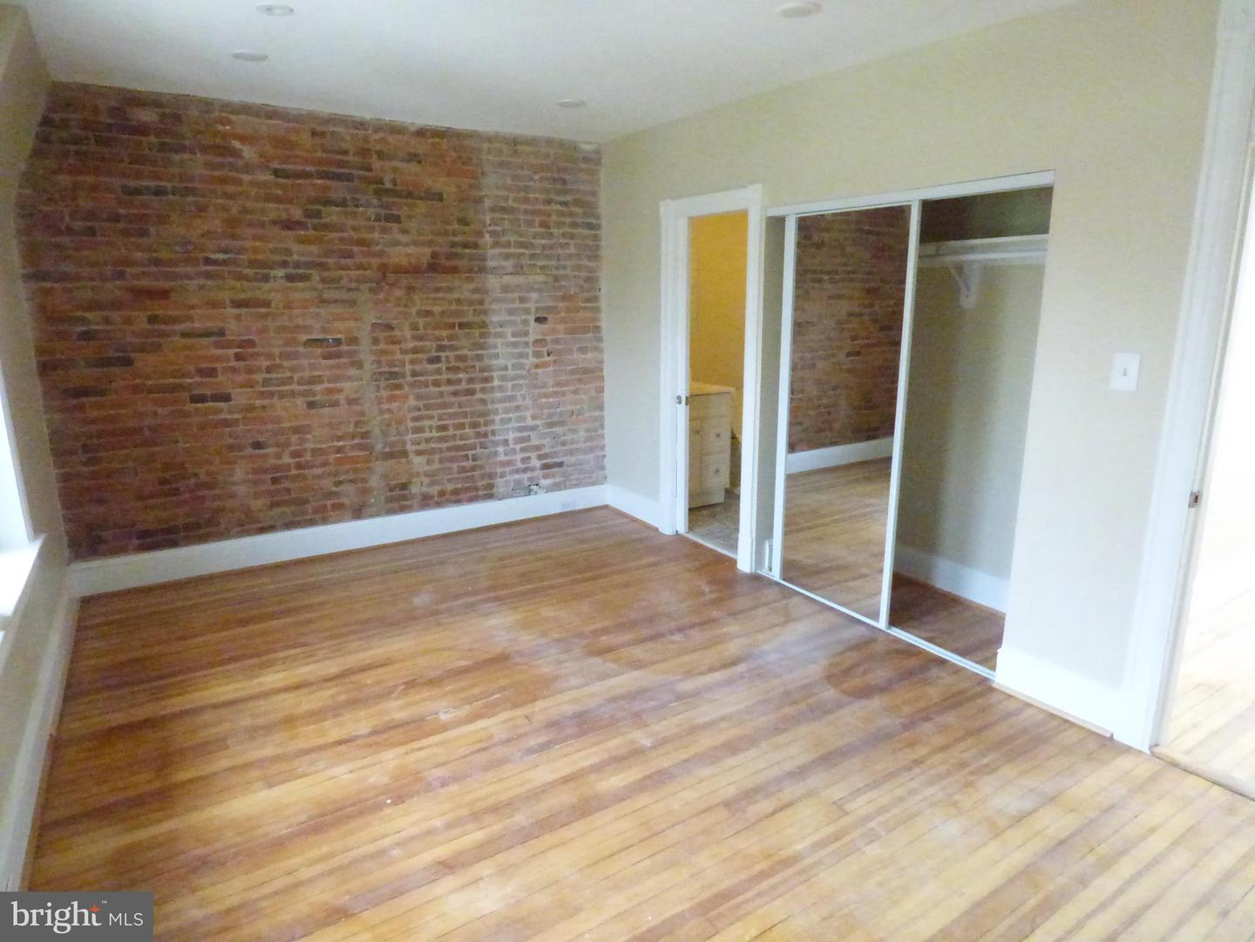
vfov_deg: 66.0
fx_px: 725
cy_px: 471
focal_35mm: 20
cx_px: 628
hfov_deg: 81.7
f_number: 6.3
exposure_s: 1/200
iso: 3200
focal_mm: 3.58
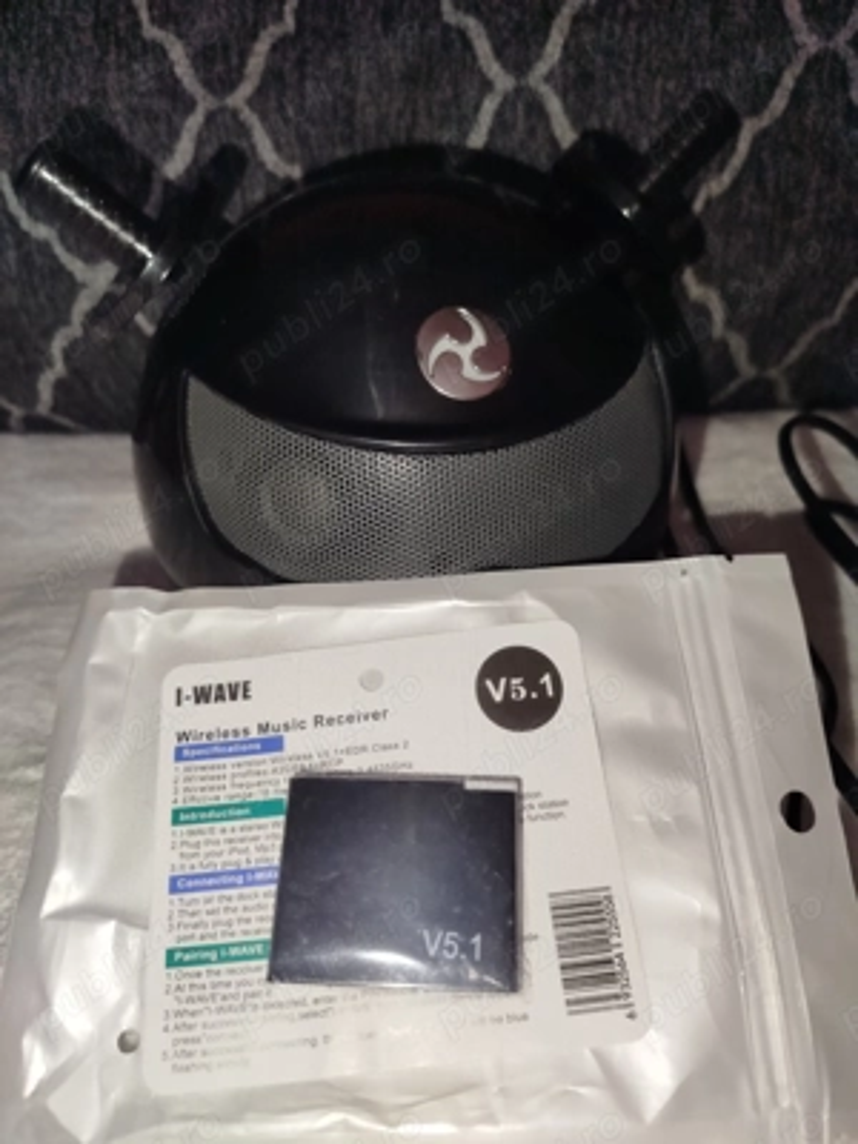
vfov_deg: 71.6
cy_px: 572
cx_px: 429
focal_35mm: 24
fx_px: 793
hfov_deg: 56.8
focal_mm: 5.31
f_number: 1.7
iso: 125
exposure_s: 1/33
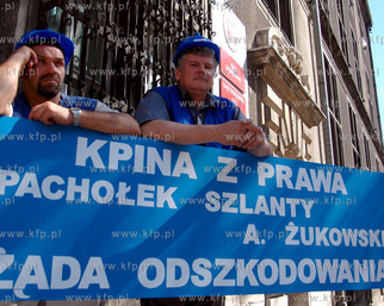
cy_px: 152
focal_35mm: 35
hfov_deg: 51.6
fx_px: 397
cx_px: 185
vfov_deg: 42.2
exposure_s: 1/1000
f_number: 3.2
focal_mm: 20
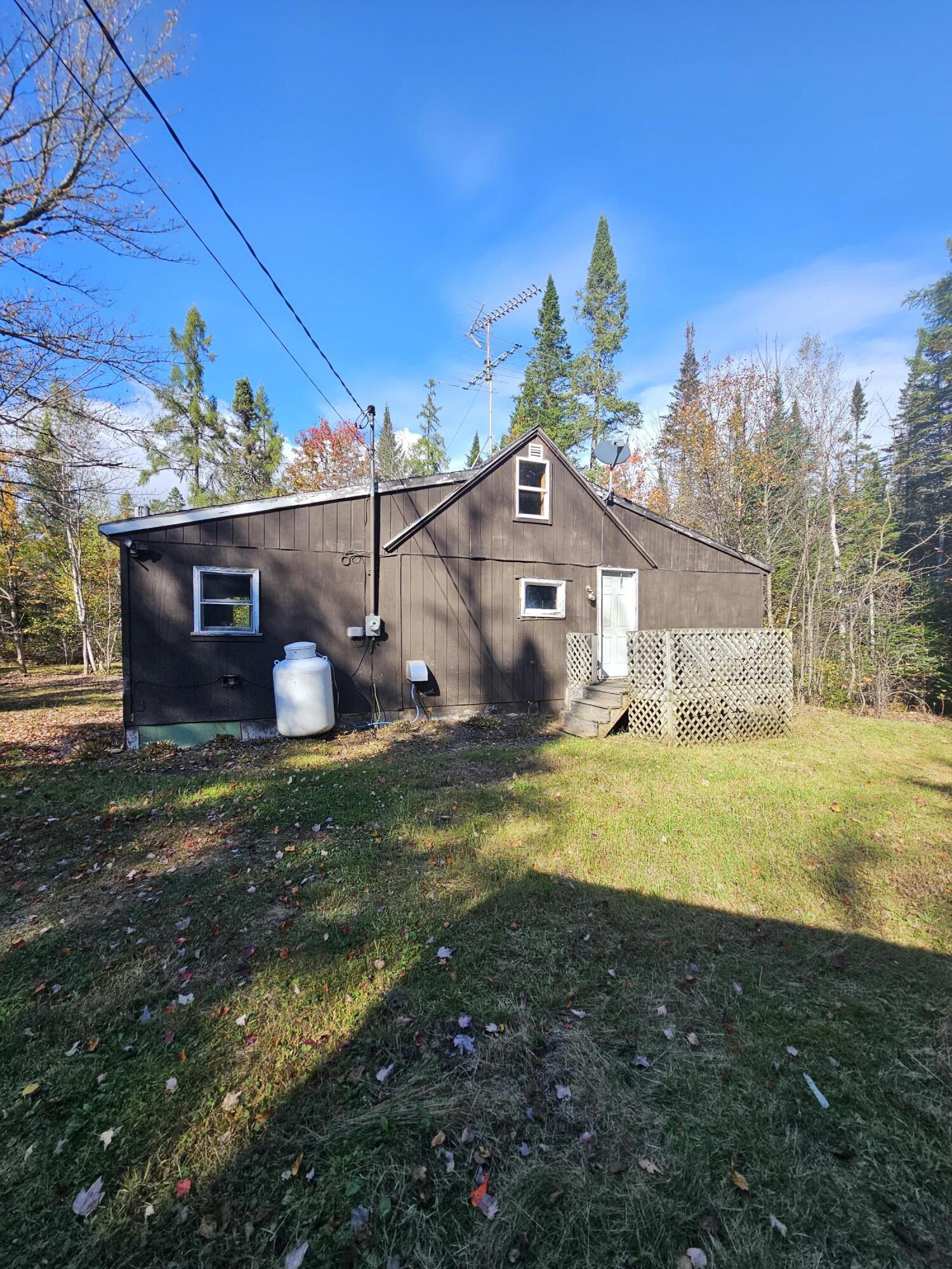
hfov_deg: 89.9
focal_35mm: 13
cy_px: 634
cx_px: 476
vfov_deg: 106.2
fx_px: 477
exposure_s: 1/965
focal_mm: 2.2
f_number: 2.2
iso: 50
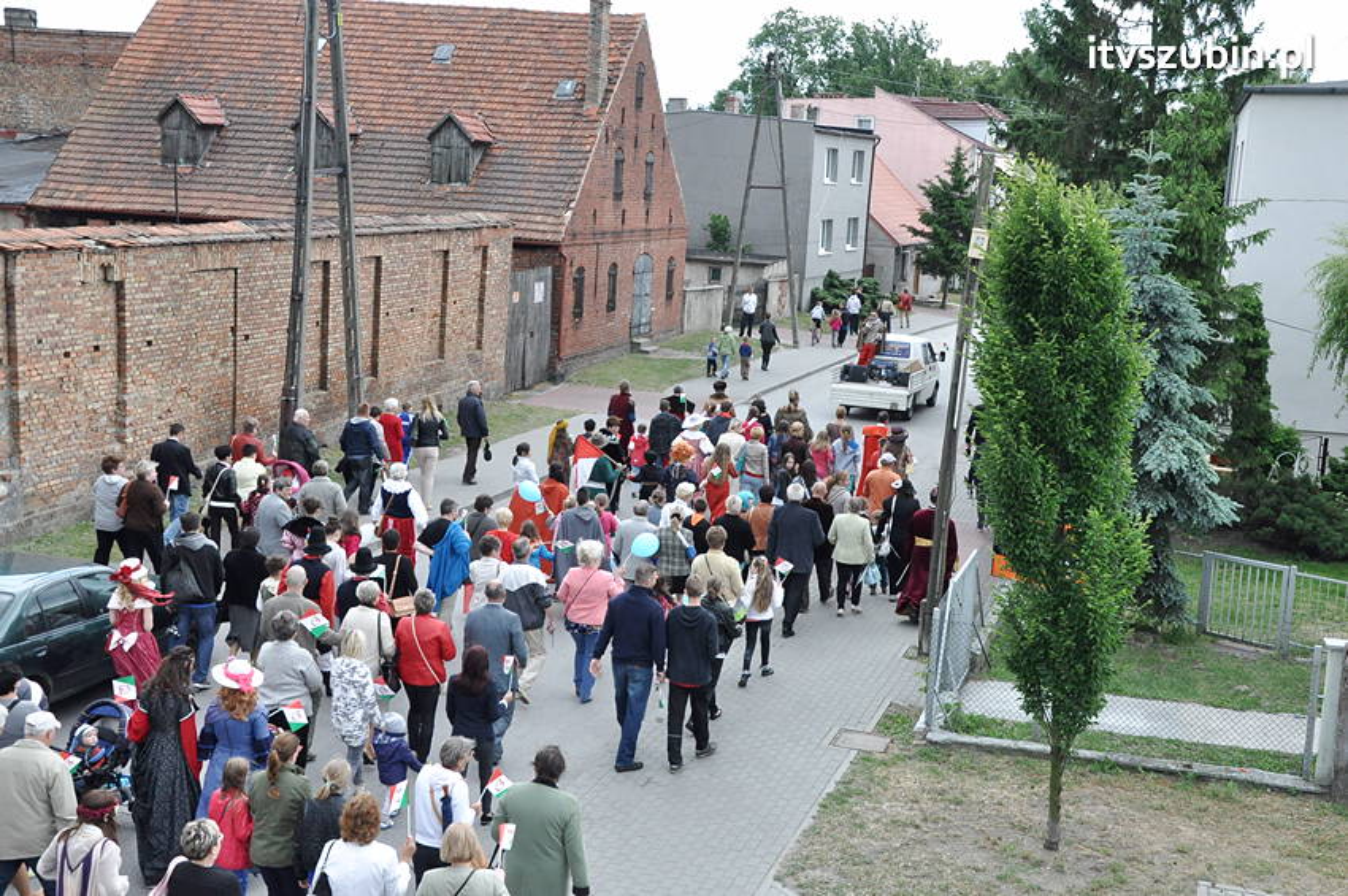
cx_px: 674
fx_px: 1571
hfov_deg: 46.4
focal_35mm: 42
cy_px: 448
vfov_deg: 31.8
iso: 1250
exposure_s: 1/400
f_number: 10
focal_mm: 28
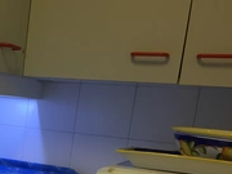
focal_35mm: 71
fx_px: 476
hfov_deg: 24.7
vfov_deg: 19.8
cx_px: -49
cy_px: 192
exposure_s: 1/33
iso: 80
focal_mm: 4.15
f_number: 2.2
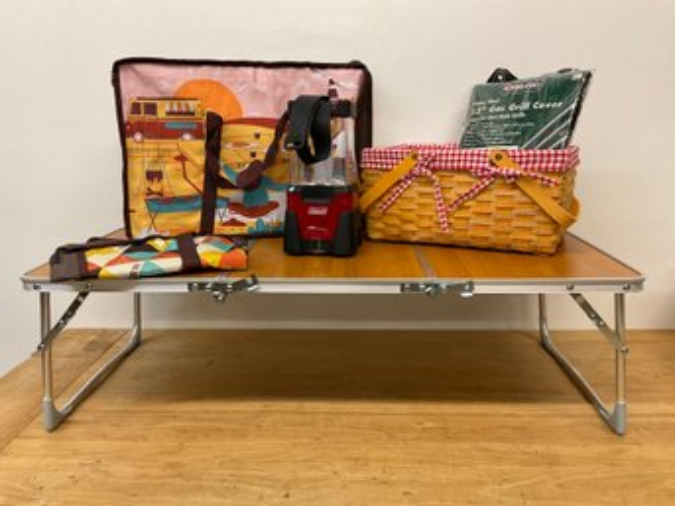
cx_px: 338
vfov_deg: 48.2
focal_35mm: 29
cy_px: 253
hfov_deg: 61.7
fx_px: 565
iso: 100
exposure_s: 1/60
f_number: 1.8
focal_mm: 3
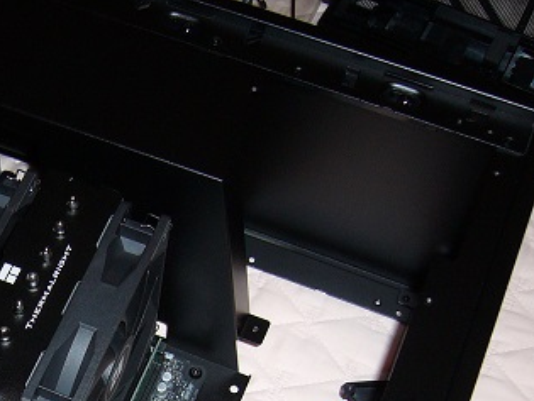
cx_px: 44
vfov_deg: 20.2
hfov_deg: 26.4
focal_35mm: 71
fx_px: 1097
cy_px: 391
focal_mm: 5.8
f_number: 2.8
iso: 100
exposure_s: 1/30
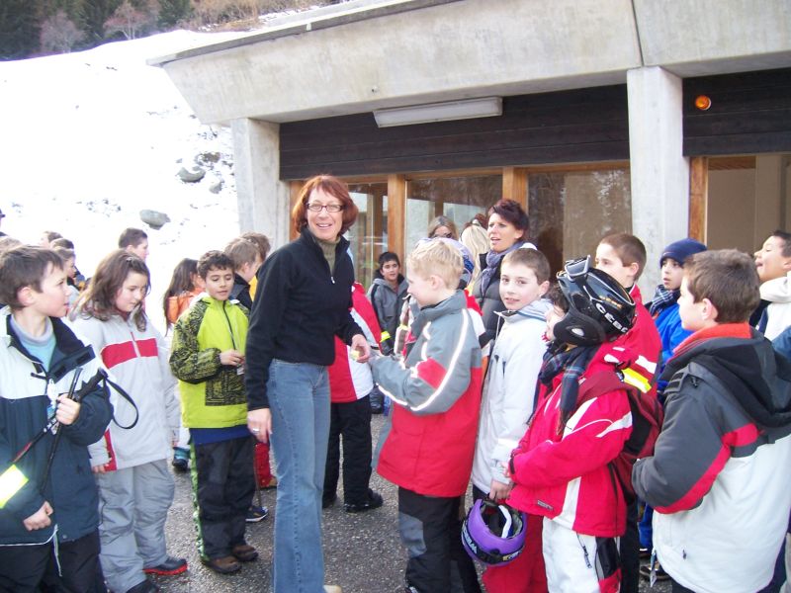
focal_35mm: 36
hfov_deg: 51.4
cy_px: 296
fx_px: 823
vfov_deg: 39.7
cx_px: 396
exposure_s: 1/125
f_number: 2.8
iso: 125
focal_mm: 6.2
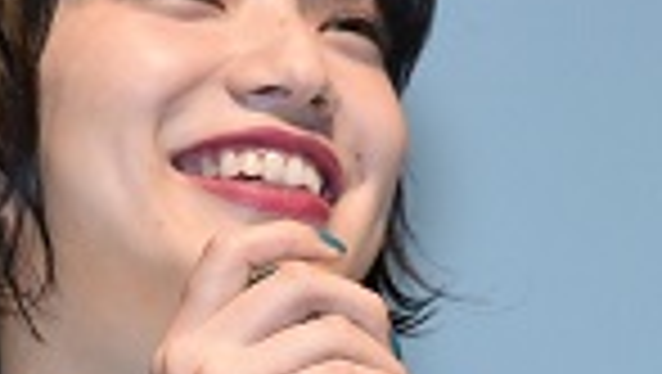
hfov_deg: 2.2
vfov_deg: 1.2
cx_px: 257
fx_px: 17288
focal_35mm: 984
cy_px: 545
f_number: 5.6
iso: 1600
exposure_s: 1/200
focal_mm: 230
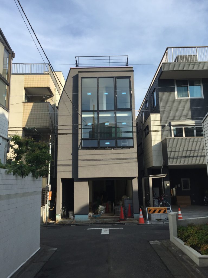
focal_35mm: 29
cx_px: 104
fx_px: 232
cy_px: 139
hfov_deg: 48.2
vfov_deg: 61.7
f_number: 2.2
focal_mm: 4.15
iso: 32
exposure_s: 1/1799
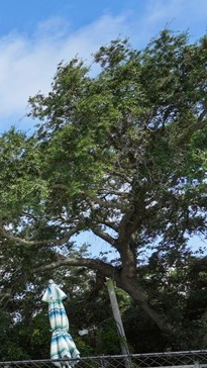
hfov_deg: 13.9
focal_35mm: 52
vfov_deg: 37.2
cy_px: 341
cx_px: -319
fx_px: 503
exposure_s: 1/125
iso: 320
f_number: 9
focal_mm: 16.5
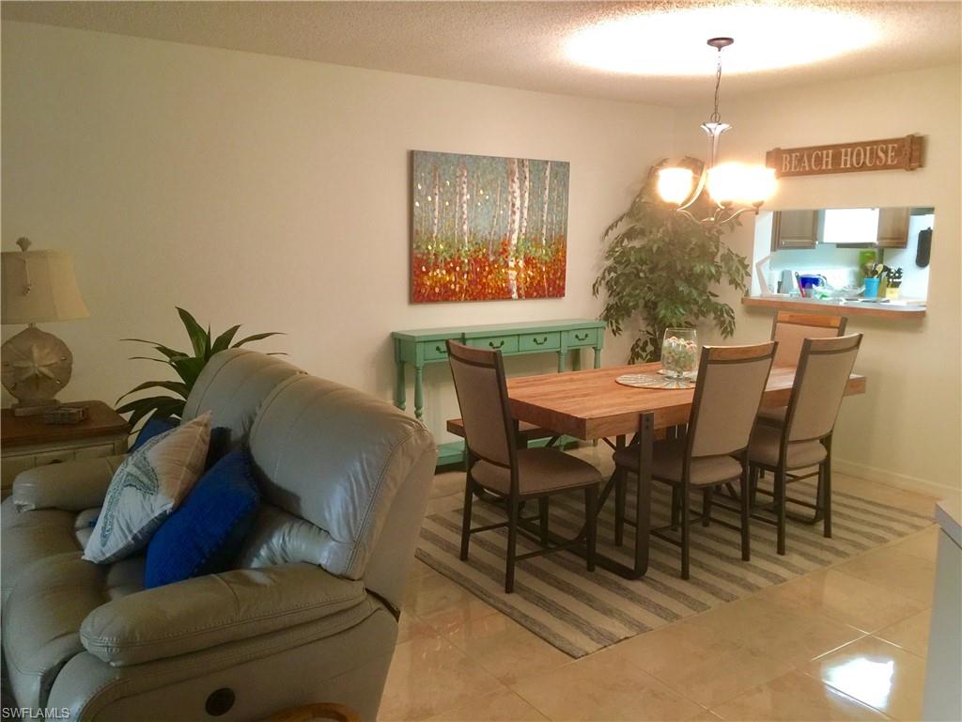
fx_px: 806
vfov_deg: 48.2
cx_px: 481
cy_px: 361
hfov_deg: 61.7
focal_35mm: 29
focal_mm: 4.15
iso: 100
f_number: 2.2
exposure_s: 1/15
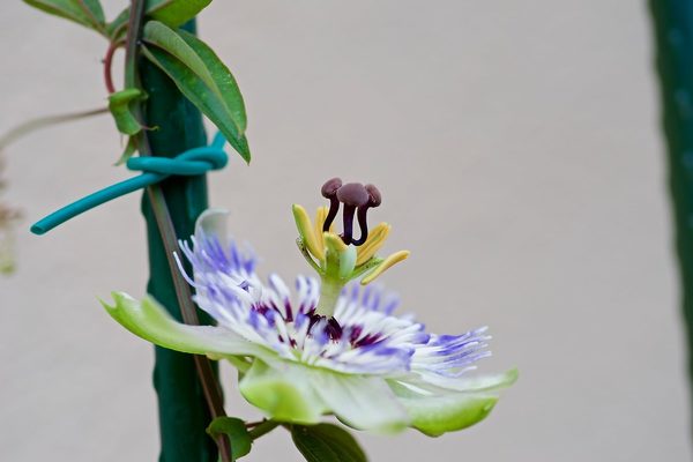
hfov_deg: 20.4
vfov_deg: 13.7
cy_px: 231
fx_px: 1925
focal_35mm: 100
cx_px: 346
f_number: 4.5
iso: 160
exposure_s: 1/160
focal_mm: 100
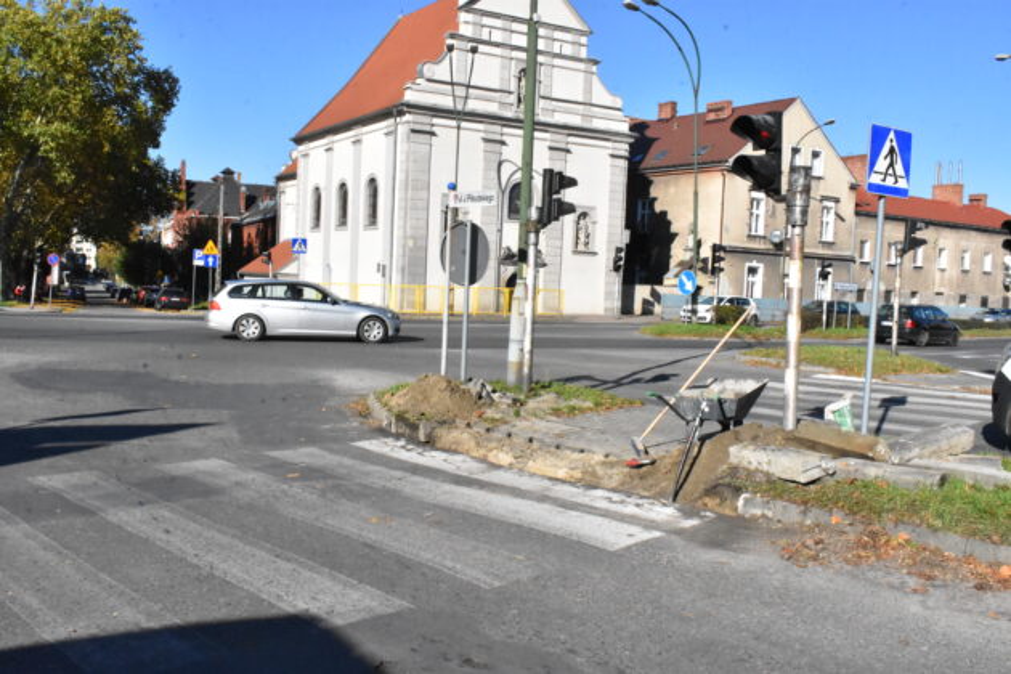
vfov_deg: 38.4
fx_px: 969
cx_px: 506
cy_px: 337
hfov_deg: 55.1
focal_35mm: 34
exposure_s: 1/2000
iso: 6400
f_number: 25
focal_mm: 23
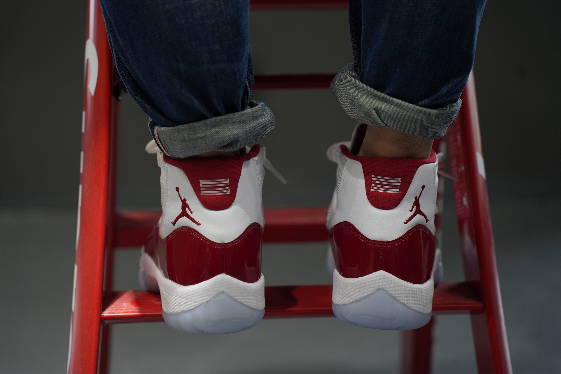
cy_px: 187
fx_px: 1169
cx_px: 280
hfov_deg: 27.0
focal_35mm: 75
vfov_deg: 18.2
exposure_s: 1/60
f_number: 2.8
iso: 200
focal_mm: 75
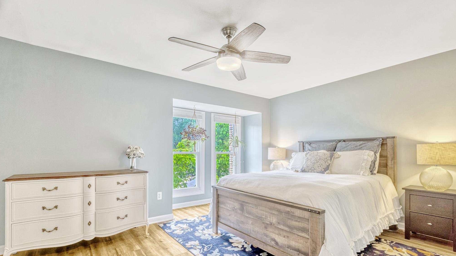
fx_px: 206
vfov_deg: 63.5
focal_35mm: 17
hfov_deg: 95.9
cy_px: 150
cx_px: 229
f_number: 7.1
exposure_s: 1/25
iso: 1250
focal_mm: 16
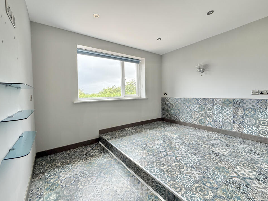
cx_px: 131
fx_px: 116
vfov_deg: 81.7
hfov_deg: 98.2
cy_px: 97
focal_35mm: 15
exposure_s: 1/99
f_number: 2.2
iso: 160
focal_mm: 2.22
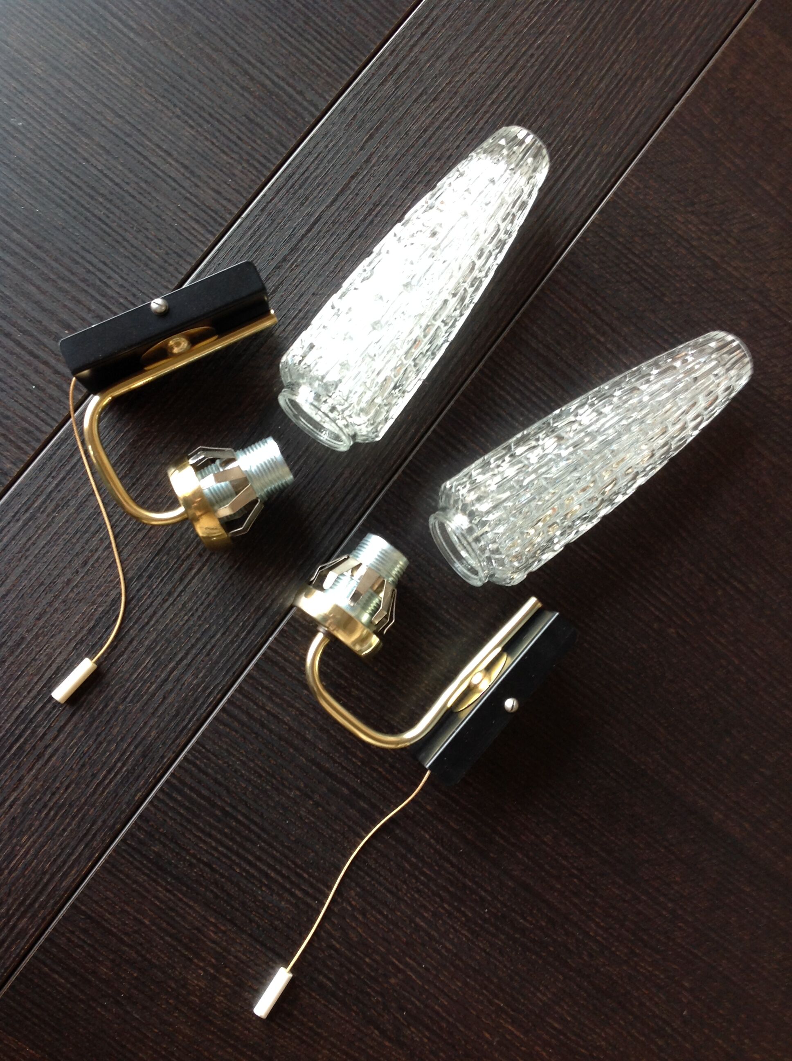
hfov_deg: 40.6
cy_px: 530
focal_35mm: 35
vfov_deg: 52.7
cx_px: 396
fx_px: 1071
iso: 64
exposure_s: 1/15
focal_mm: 4.28
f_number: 2.4
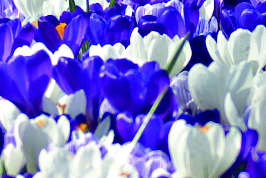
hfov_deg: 2.7
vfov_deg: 1.8
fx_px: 5567
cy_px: -44
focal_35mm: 752
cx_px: 114
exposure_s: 1/500
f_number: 4.5
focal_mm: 75
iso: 100
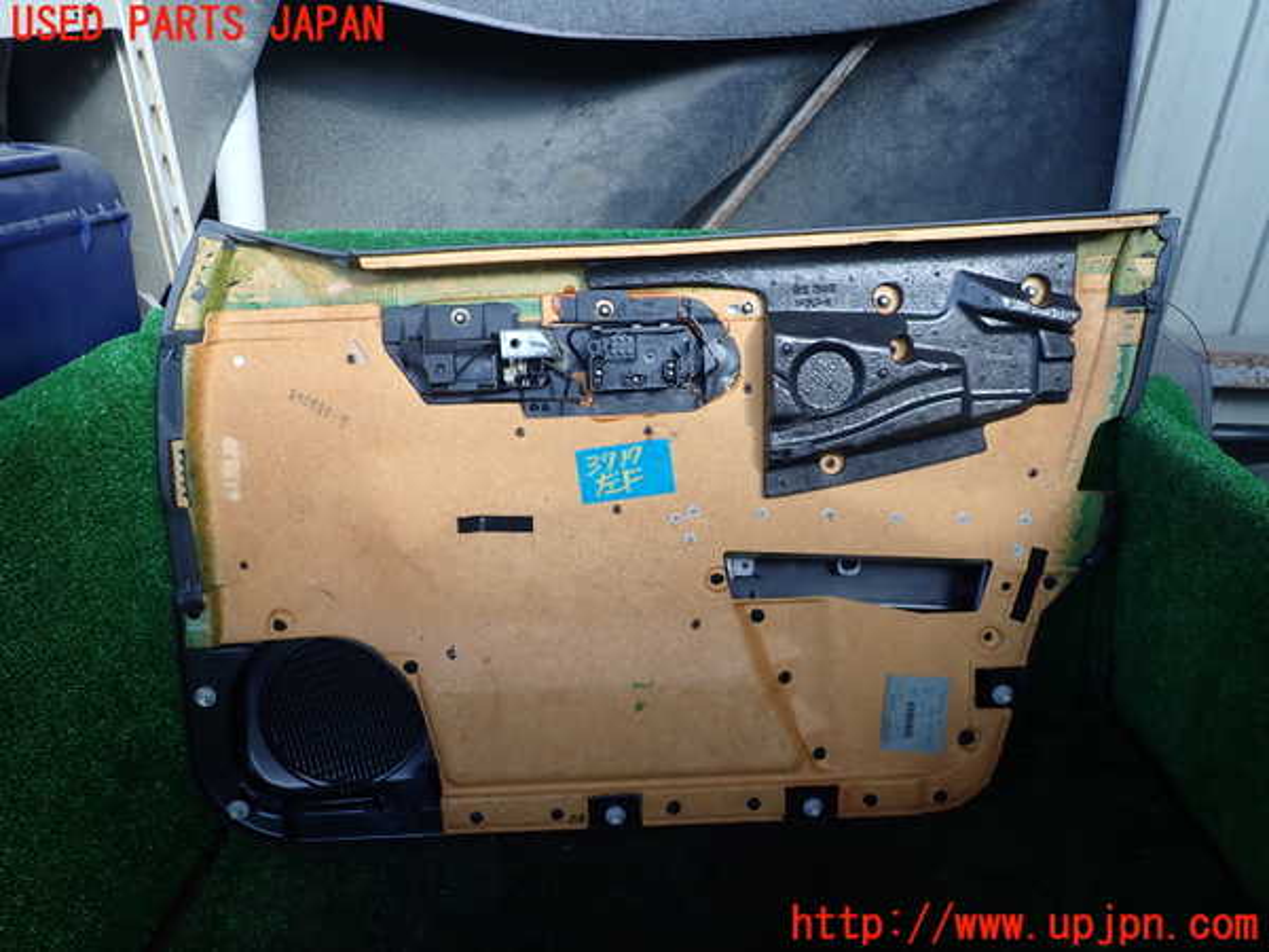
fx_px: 916
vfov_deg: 54.9
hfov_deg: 69.4
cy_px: 476
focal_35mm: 25
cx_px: 634
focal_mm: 4.5
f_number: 2.8
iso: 100
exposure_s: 1/160
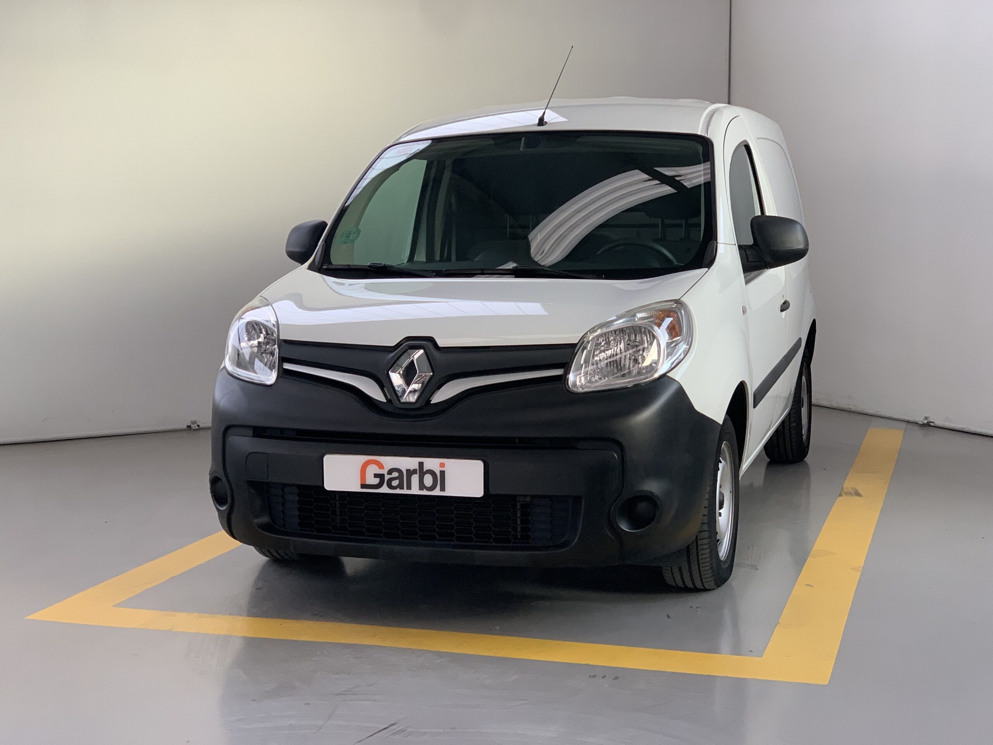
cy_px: 372
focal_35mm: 52
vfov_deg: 28.0
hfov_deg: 36.8
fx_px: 1492
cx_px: 496
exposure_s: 1/92
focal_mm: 6
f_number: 2.4
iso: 125
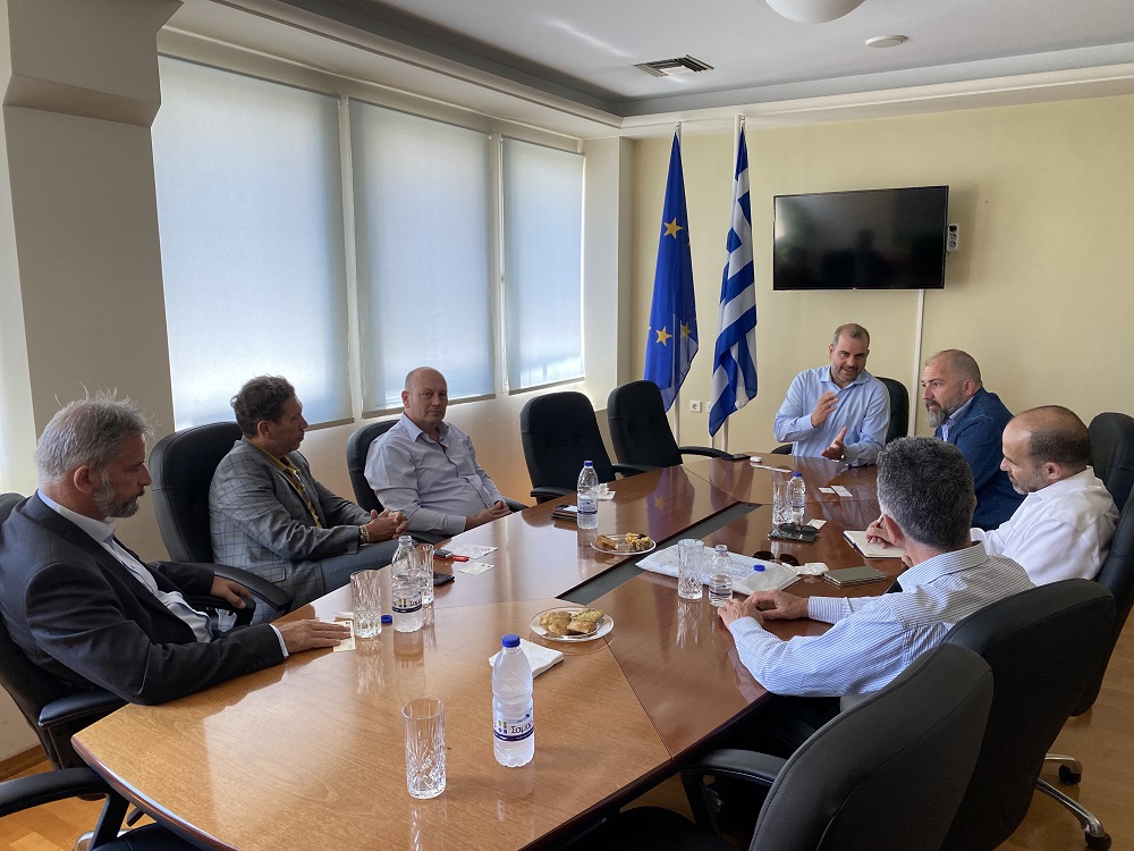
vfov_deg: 53.1
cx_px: 567
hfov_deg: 67.3
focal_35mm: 26
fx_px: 852
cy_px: 426
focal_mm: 4.25
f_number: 1.8
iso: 125
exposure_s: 1/121
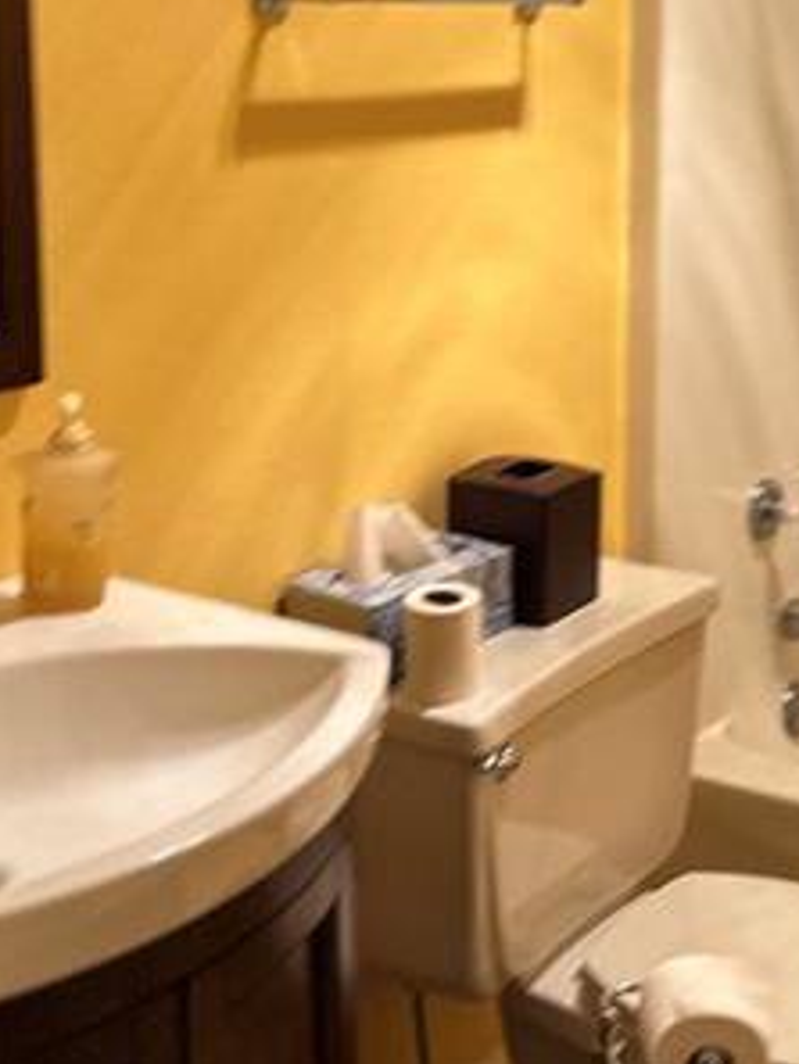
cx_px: 616
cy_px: 340
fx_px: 1907
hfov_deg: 23.4
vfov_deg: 30.9
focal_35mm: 62
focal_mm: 6.86
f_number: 1.78
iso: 160
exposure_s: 1/120
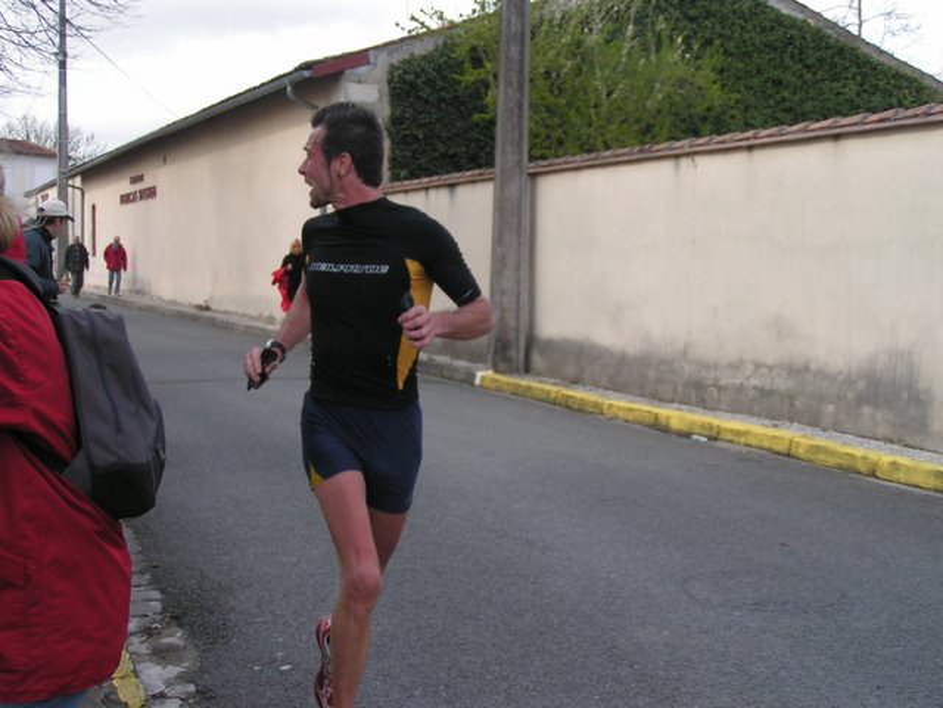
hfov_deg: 36.8
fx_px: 1417
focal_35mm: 52
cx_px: 472
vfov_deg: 28.0
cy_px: 354
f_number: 3.2
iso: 50
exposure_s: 1/400
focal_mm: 8
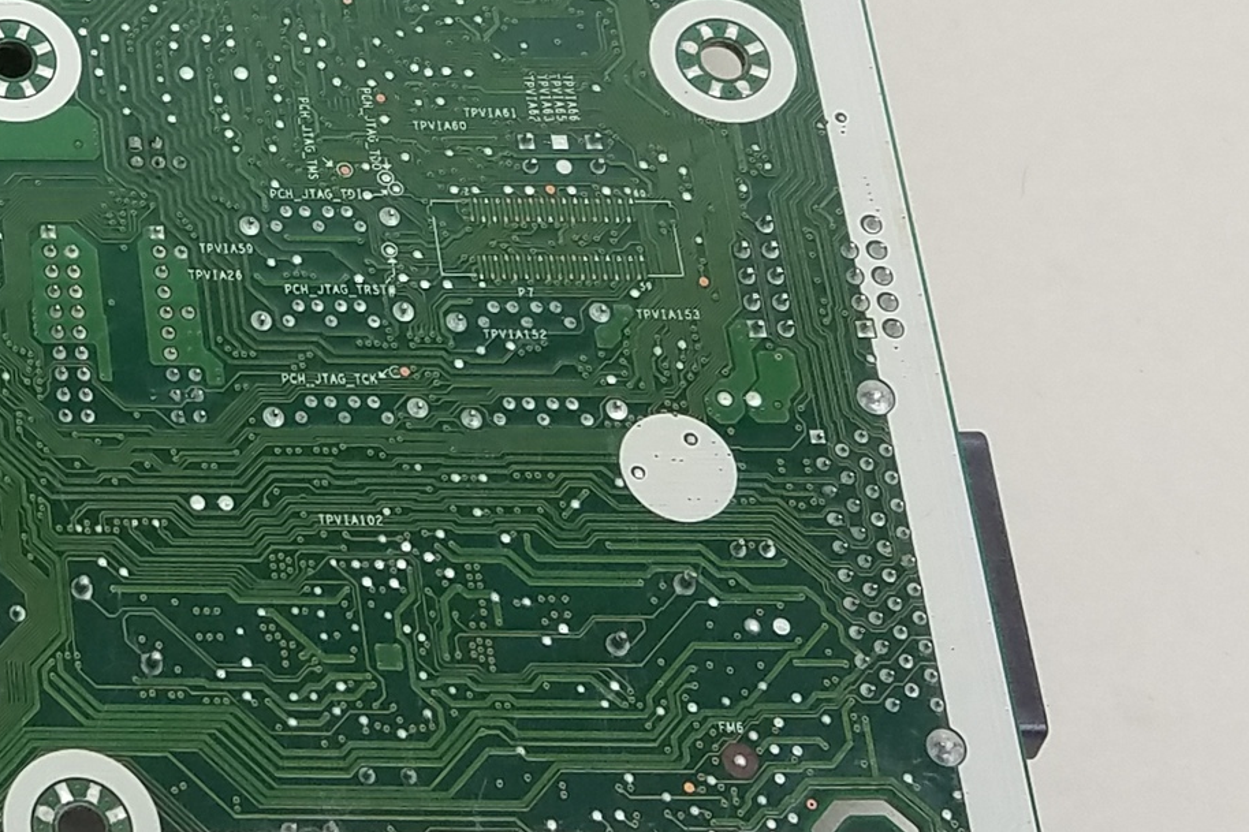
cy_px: -114
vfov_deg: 17.7
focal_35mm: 74
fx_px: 2567
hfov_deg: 23.6
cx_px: -441
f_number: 1.7
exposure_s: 1/124
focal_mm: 4.2
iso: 50
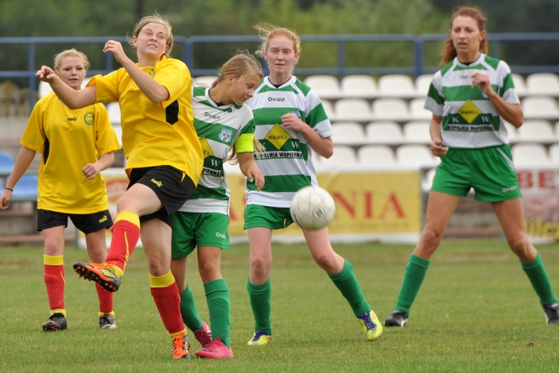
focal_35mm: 300
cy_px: 186
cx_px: 280
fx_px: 4660
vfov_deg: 4.6
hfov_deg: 6.9
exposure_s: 1/800
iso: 200
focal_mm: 200
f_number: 4
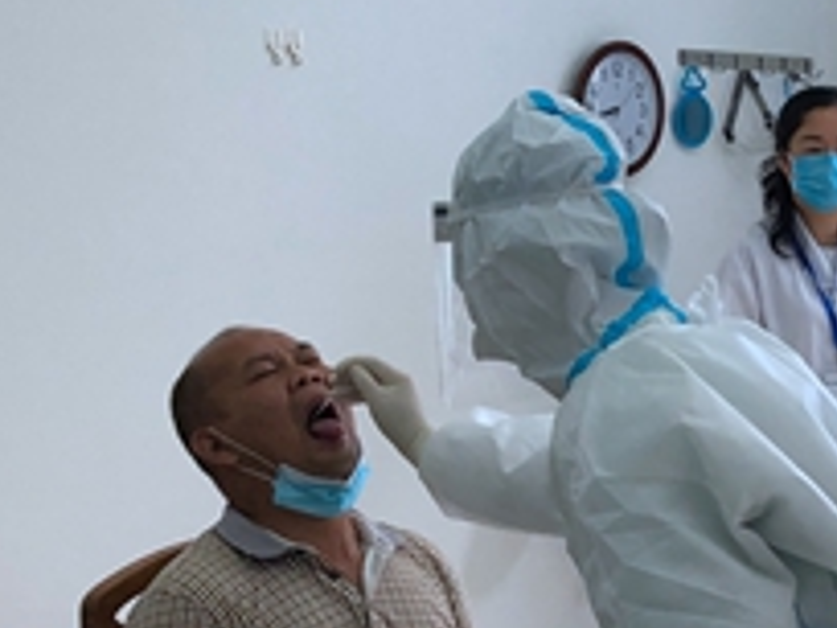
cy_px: 355
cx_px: 866
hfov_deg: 19.7
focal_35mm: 96
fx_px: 2321
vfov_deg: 15.4
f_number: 1.8
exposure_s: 1/30
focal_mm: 3.99
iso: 20
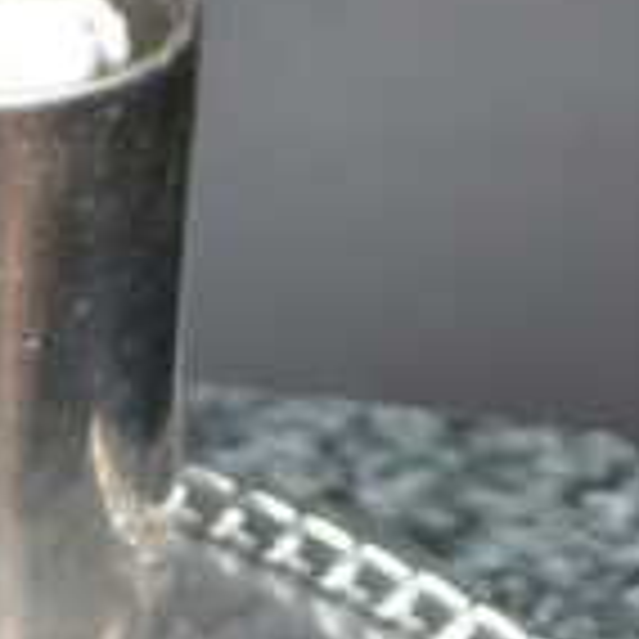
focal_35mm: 439
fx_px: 9168
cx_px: 108
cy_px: 1480
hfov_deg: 4.0
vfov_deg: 3.9
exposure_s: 1/30
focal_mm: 48
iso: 800
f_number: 5.6
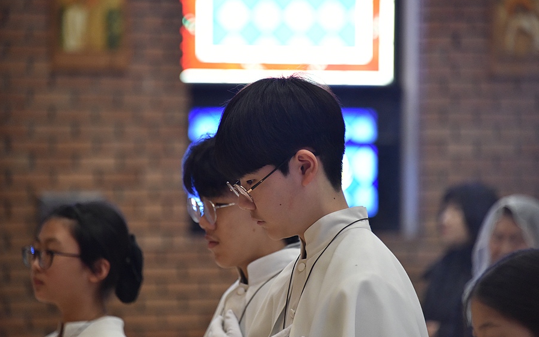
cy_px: 158
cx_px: 270
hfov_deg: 6.8
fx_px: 4510
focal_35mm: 307
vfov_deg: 4.3
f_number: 5.6
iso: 3600
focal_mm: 300
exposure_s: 1/125
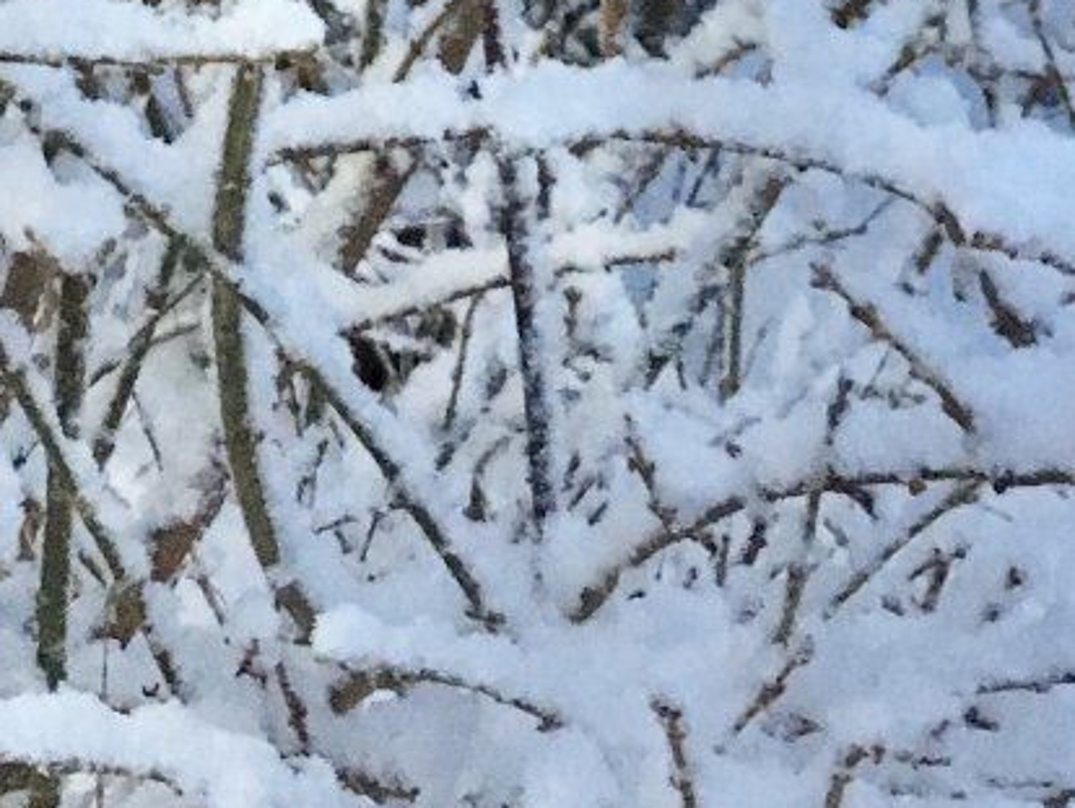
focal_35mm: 112
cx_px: 101
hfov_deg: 17.3
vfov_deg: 12.2
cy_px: -621
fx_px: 3480
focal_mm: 4.15
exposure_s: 1/17
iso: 320
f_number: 2.2
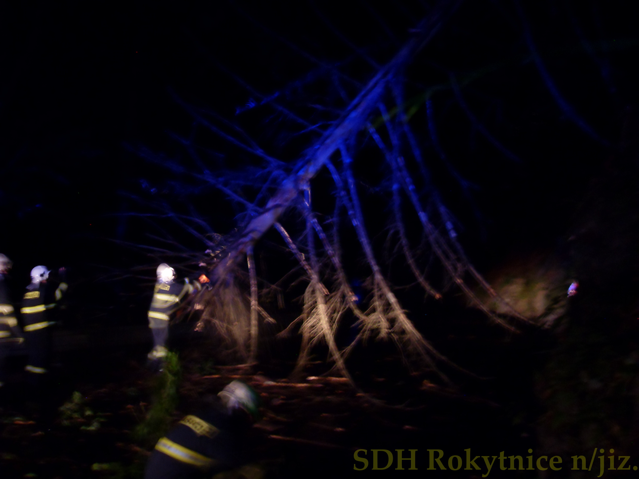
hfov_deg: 50.1
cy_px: 240
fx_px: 683
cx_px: 320
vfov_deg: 38.7
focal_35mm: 37
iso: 200
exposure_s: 1
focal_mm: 6.3
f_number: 2.8
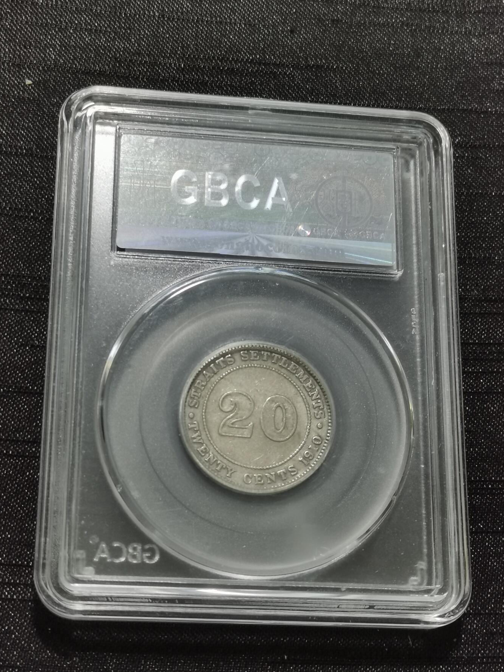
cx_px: 252
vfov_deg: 27.8
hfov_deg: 21.0
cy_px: 333
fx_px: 1359
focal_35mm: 70
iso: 64
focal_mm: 5.58
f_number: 1.8
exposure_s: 1/100
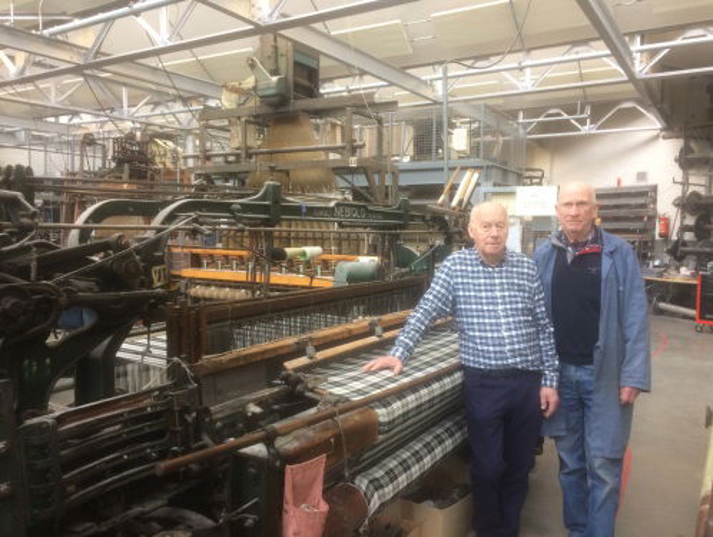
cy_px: 268
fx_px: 598
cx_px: 356
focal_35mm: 29
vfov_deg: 48.3
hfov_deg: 61.6
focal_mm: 4.15
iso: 50
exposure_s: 1/33
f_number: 2.2
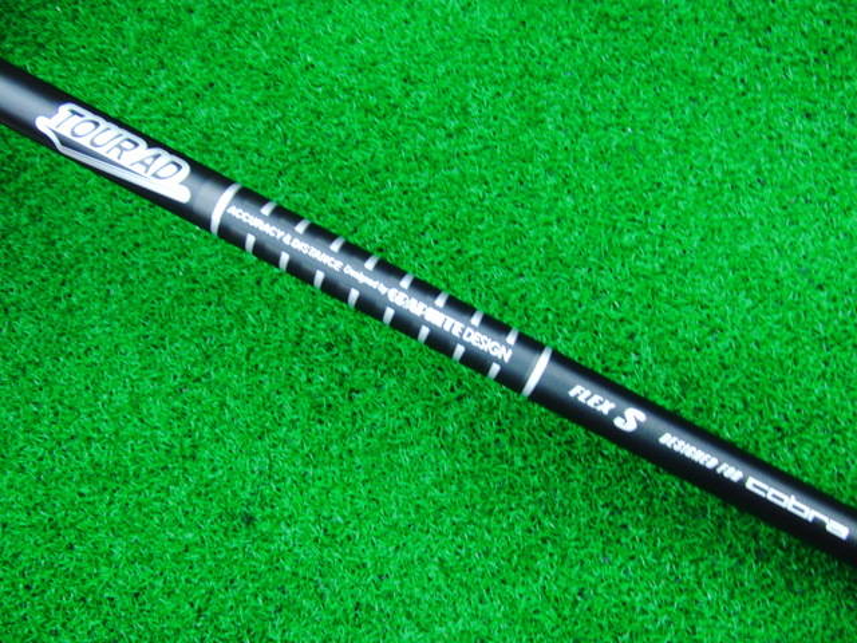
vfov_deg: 38.7
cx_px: 428
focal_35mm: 37
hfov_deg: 50.1
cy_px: 322
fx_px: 916
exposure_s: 1/25
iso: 400
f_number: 3.6
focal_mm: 6.42
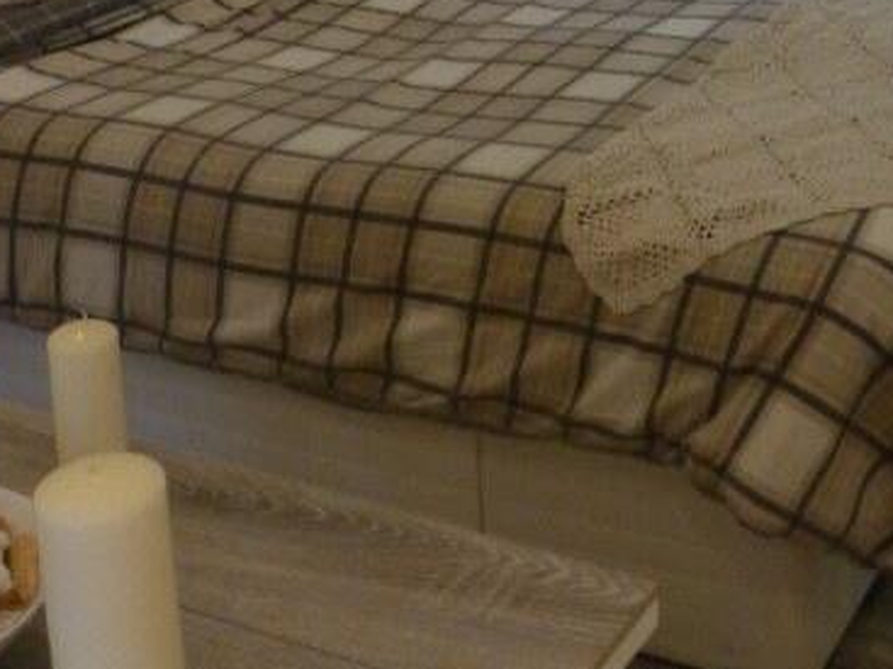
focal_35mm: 67
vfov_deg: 20.7
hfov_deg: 28.2
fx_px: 1728
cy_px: -92
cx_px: 749
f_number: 3.3
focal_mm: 4.3
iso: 400
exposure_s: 1/50
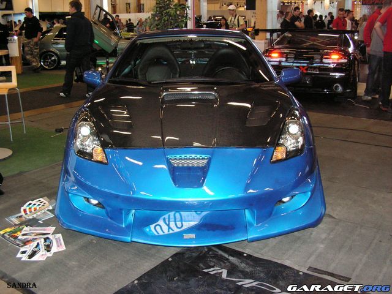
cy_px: 147
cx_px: 196
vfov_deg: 39.7
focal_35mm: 36
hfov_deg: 51.4
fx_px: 408
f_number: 3.2
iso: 160
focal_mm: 6
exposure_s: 1/40
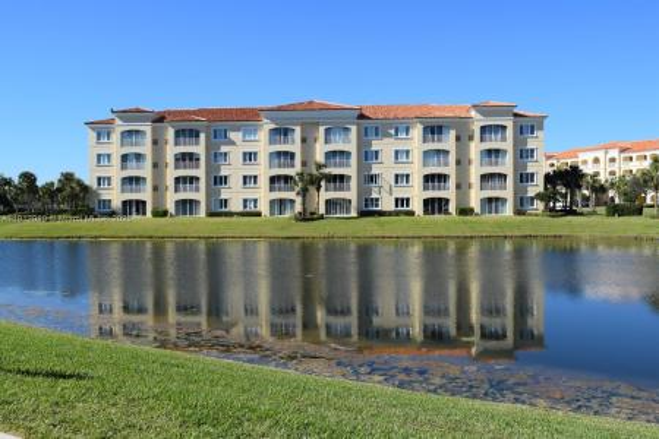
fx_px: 631
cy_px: 220
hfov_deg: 55.1
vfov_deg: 38.4
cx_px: 330
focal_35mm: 34
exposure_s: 1/400
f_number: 10
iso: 200
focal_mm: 23
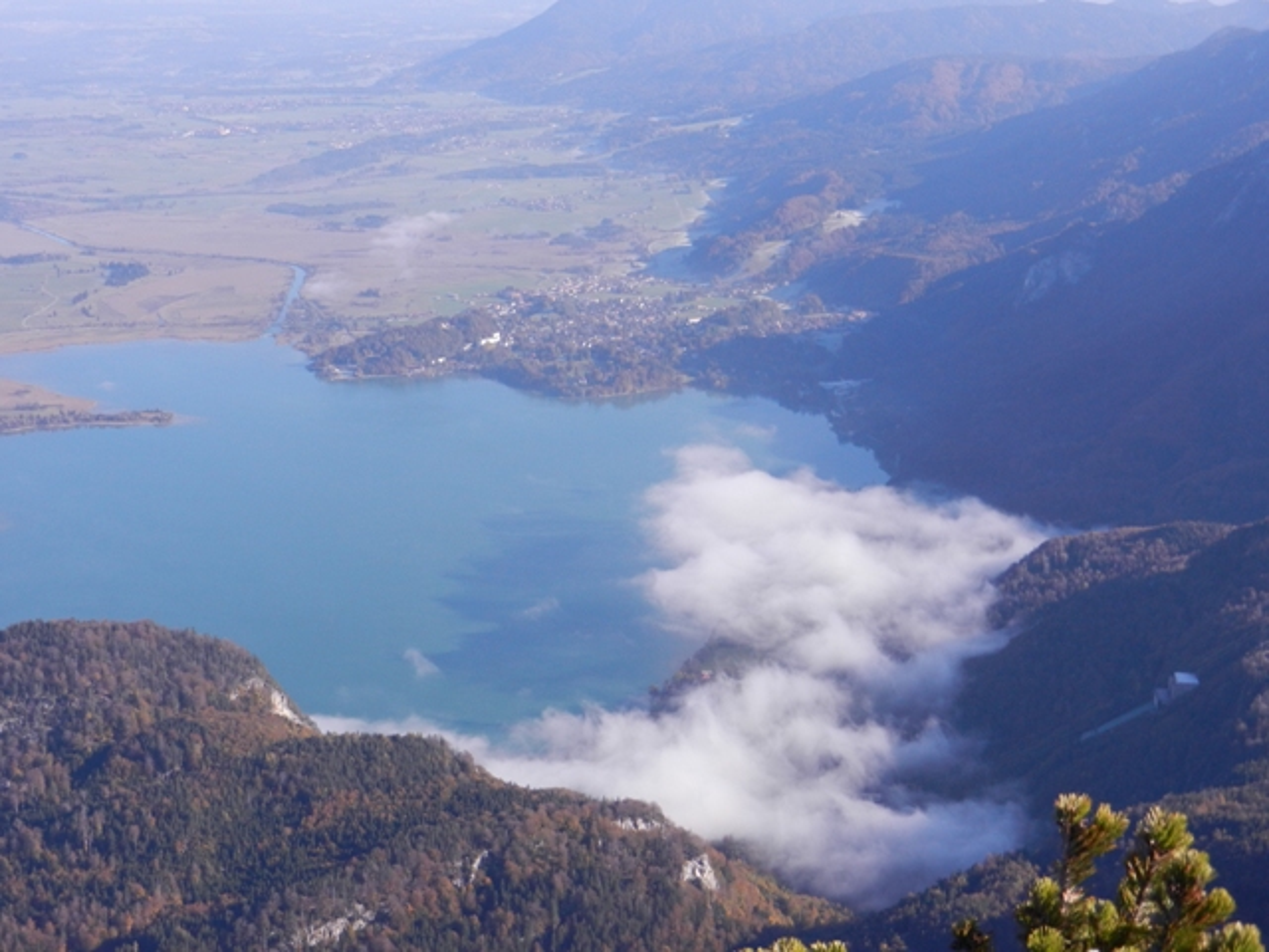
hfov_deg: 32.2
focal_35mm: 60
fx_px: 2200
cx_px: 634
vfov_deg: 24.4
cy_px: 476
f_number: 4.5
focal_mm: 10.9
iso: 160
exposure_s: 1/640
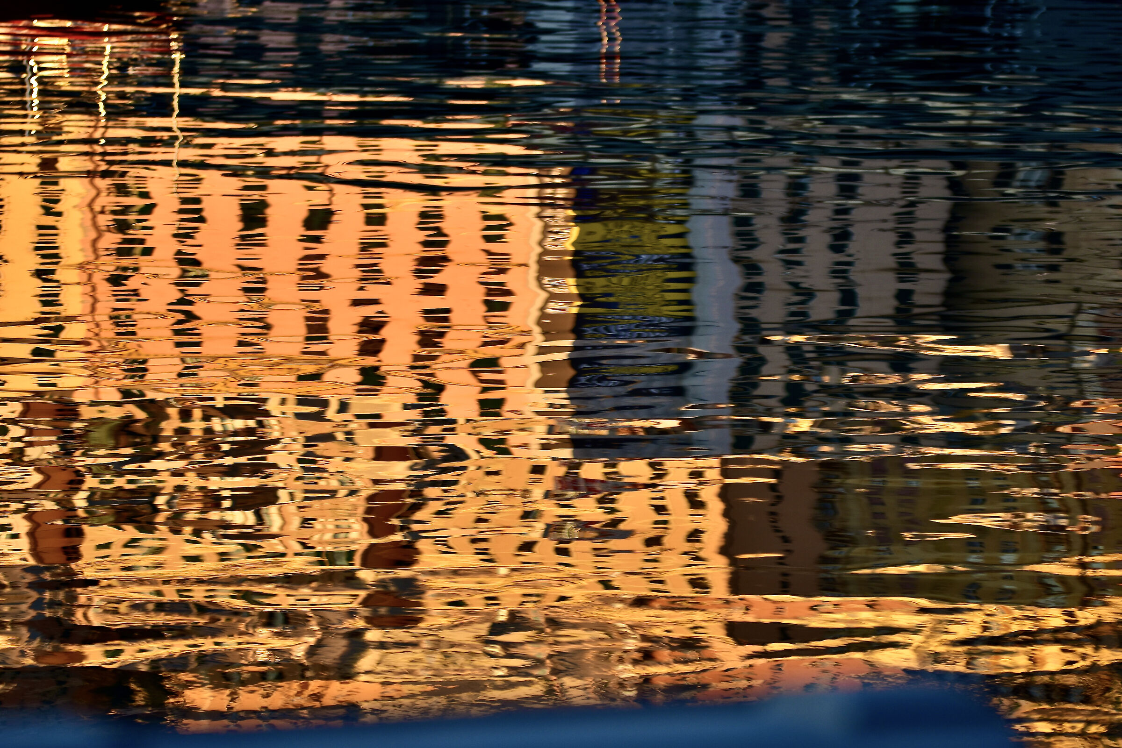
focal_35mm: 225
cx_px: 561
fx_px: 7013
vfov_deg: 6.1
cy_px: 374
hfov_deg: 9.1
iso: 200
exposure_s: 1/250
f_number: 5
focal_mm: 150
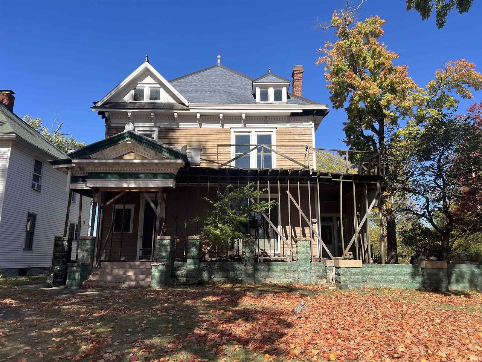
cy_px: 181
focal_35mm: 26
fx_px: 362
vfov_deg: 53.1
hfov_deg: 67.3
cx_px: 241
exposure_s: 1/2353
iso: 50
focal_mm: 5.7
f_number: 1.5
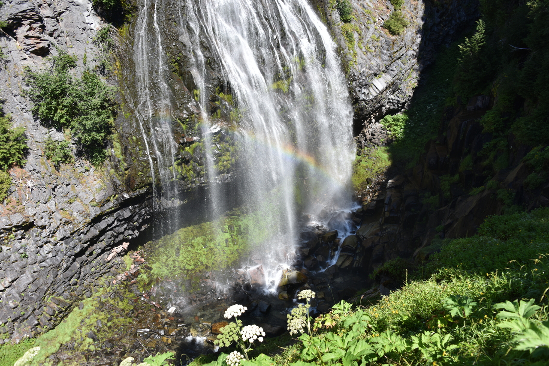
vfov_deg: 46.4
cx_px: 274
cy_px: 183
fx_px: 427
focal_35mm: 28
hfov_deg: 65.5
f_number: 7.1
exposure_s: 1/200
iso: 100
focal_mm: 28
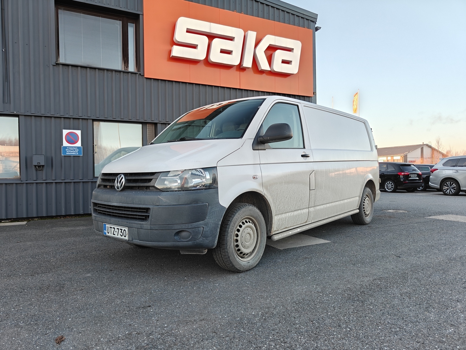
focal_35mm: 24
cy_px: 175
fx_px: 323
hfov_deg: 71.6
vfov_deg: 56.8
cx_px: 233
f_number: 1.8
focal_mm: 5.59
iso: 160
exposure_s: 1/200
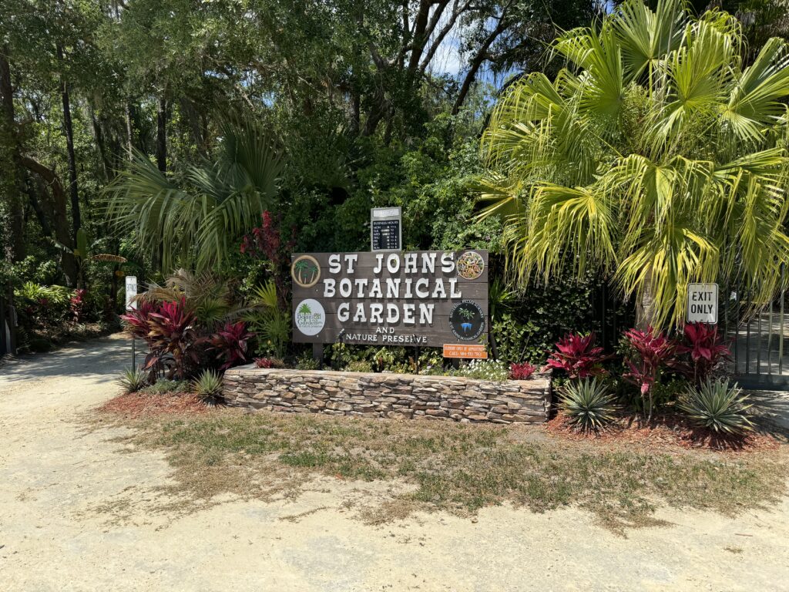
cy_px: 296
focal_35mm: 24
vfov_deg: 56.8
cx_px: 394
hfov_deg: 71.6
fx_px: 547
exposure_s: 1/3802
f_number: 1.78
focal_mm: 6.76
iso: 80
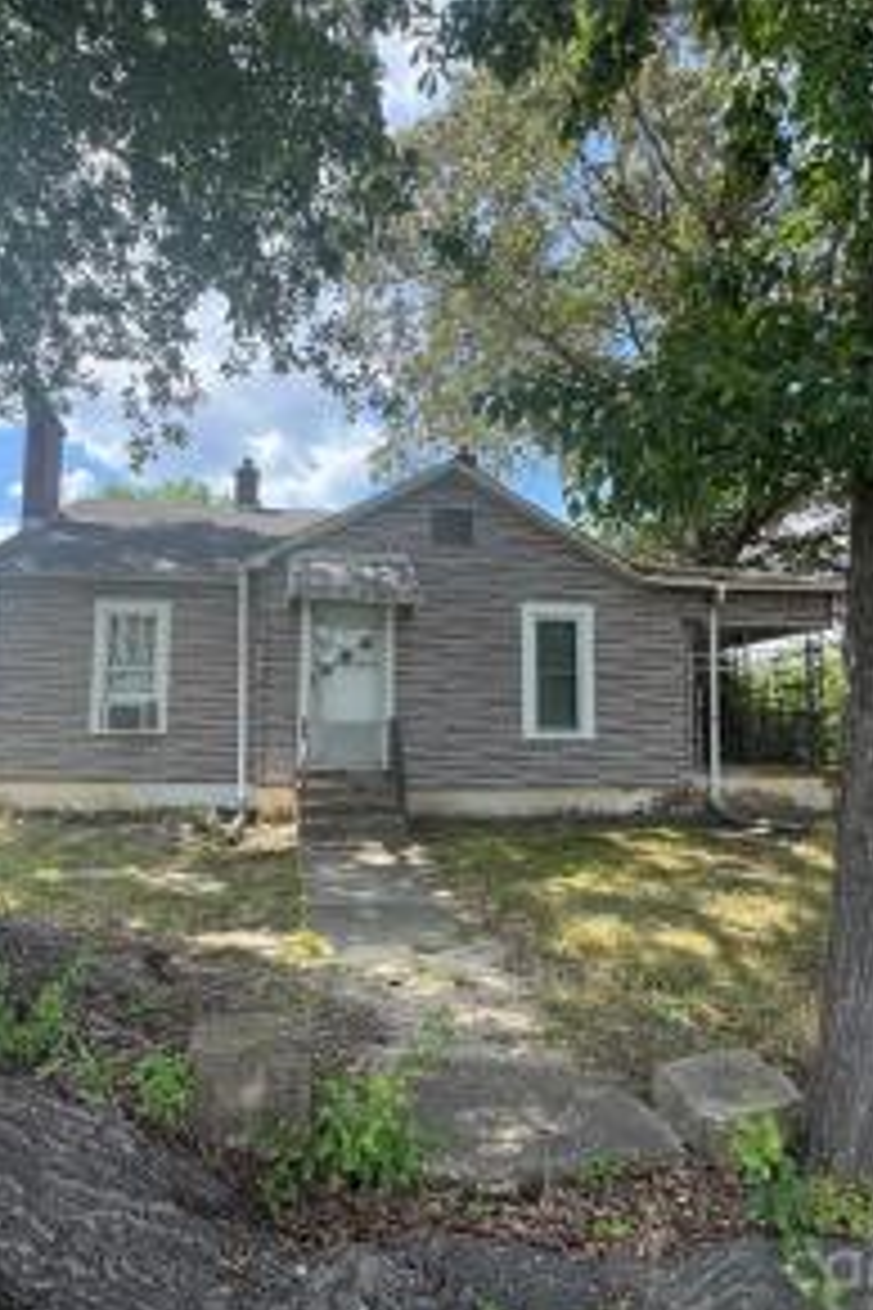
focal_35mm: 20
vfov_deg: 84.0
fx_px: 727
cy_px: 671
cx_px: 382
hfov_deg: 61.7
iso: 40
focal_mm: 2.22
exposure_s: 1/344
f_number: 2.2
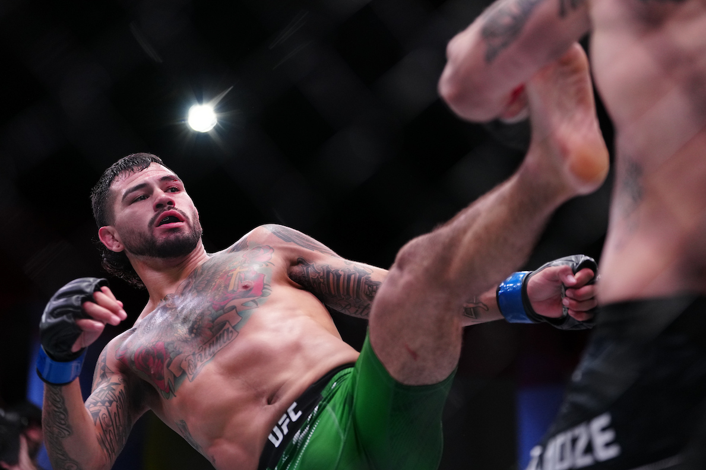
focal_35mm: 106
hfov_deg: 19.3
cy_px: 237
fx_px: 2078
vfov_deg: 12.9
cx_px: 350
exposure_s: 1/800
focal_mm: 105
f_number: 2.8
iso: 2500
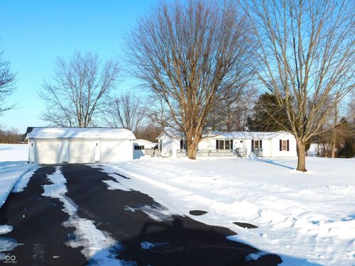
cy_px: 133
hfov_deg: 51.4
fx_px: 369
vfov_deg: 39.7
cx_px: 178
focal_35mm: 36
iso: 125
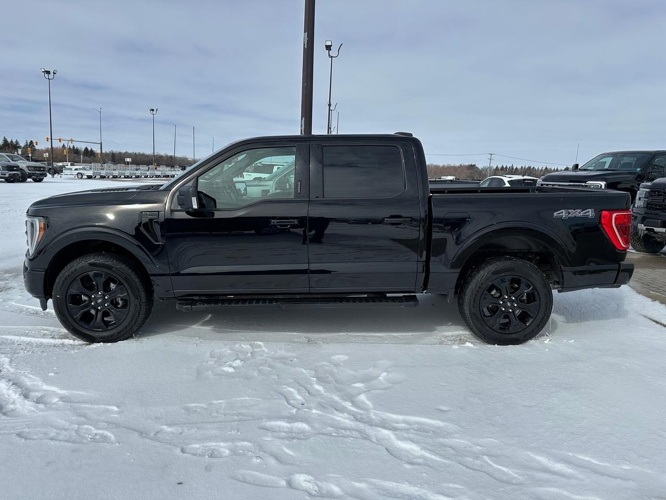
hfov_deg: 71.6
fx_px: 462
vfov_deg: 56.8
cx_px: 333
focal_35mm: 24
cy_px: 250
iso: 80
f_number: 1.78
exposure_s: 1/13699
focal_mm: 6.86
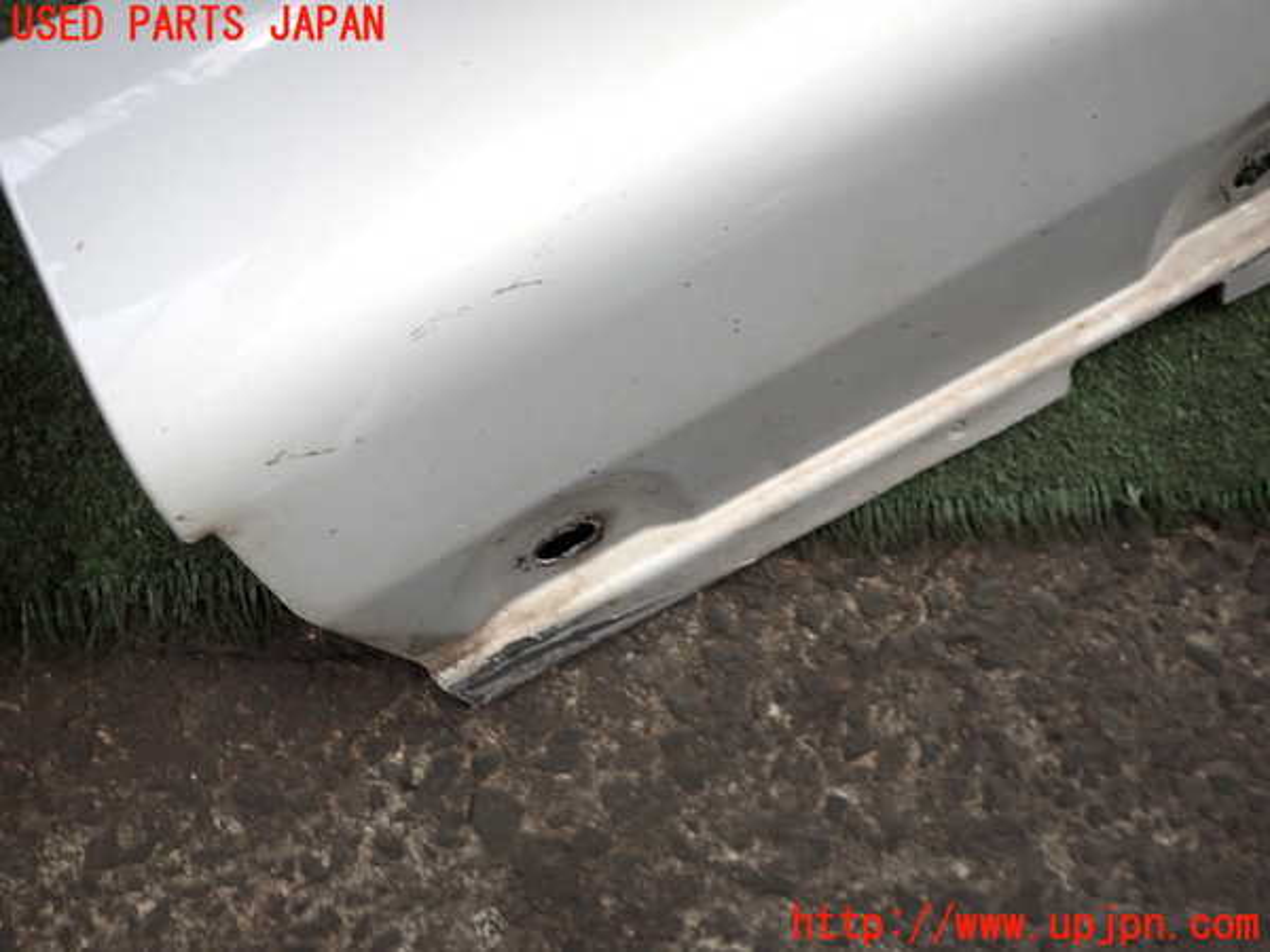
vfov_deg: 54.9
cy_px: 476
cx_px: 635
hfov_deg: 69.4
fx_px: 917
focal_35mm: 25
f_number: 2
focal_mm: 4.5
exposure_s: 1/60
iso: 160
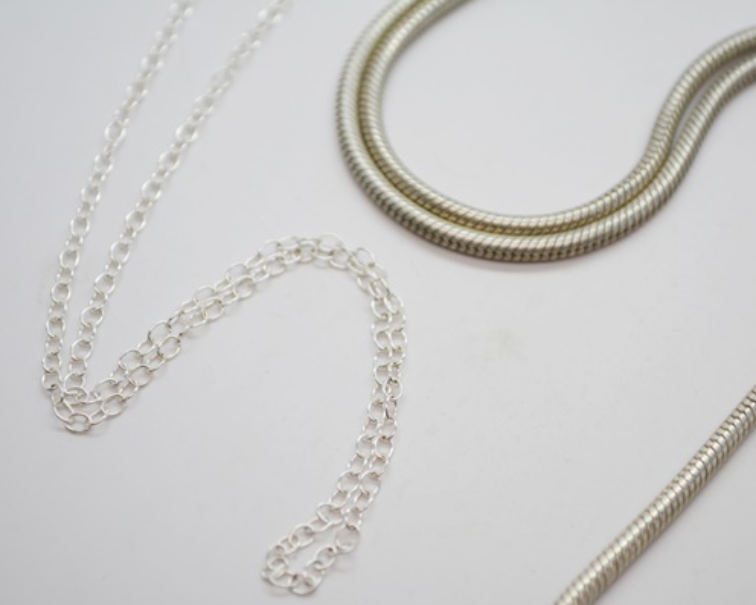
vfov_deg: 16.4
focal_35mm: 94
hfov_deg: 20.5
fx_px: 2094
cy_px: 302
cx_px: 404
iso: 200
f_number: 6.3
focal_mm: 55
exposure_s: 1/160
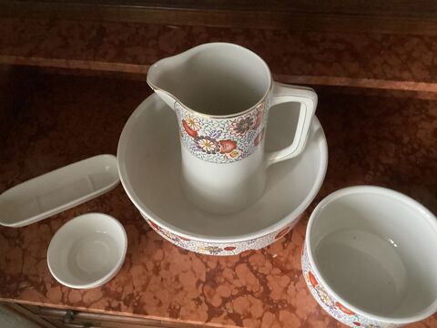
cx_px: 218
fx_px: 391
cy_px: 164
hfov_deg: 58.4
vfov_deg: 45.4
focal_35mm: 31
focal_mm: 3.3
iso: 640
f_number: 2.4
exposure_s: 1/20
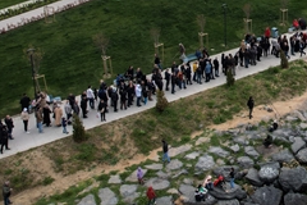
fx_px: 469
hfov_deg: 33.3
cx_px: 306
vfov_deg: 22.6
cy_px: -44
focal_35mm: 55
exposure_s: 1/1250
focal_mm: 8.38
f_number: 2.8
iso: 110
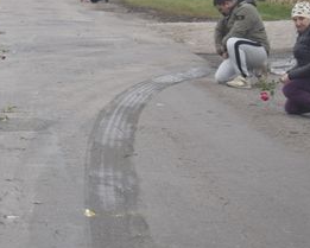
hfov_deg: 10.4
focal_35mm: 182
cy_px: 85
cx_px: -87
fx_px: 1674
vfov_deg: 8.5
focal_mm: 45
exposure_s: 1/200
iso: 400
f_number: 5
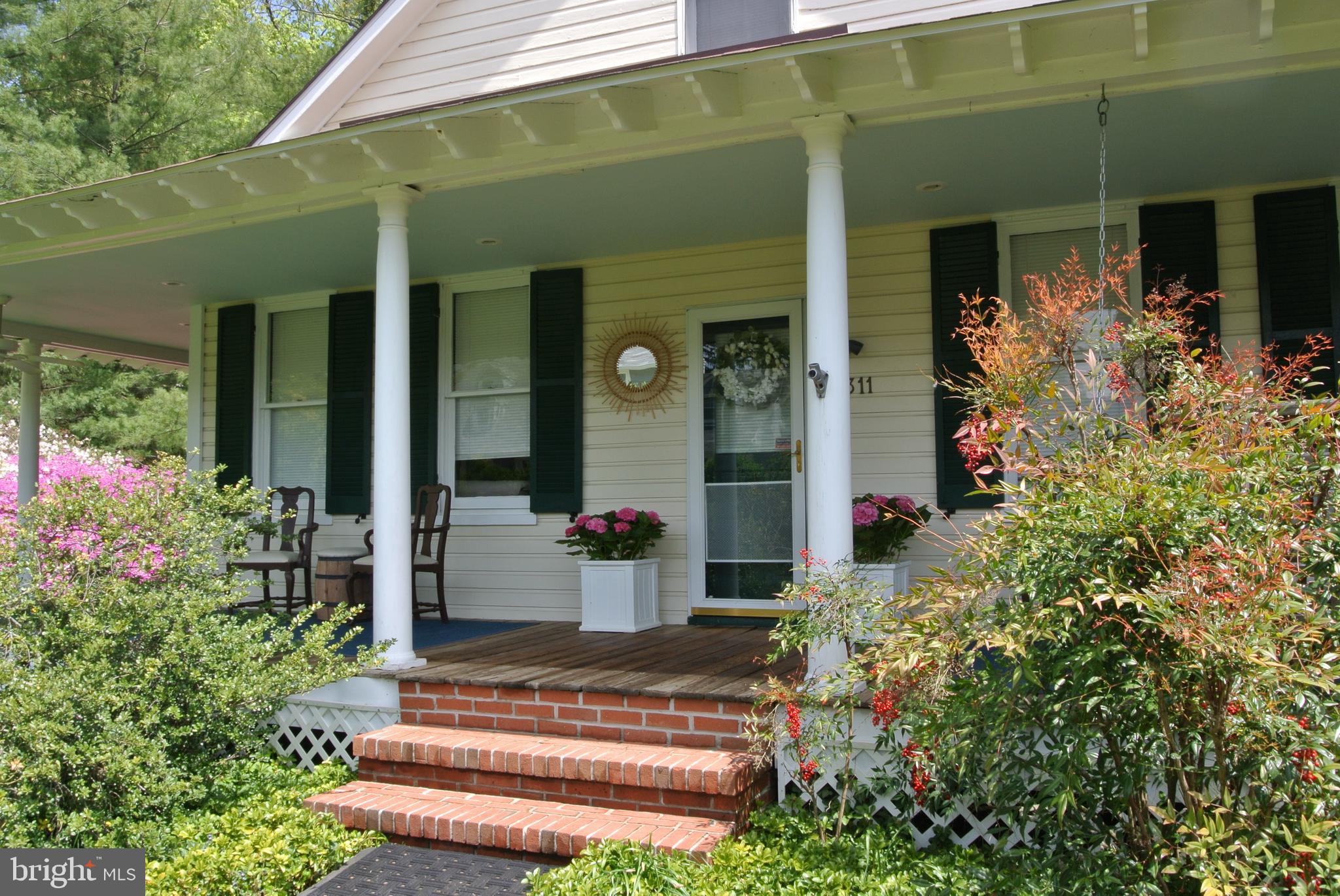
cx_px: 670
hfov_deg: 63.6
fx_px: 1080
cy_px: 448
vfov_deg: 45.1
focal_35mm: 29
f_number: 10
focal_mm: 11
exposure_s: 1/60
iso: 100
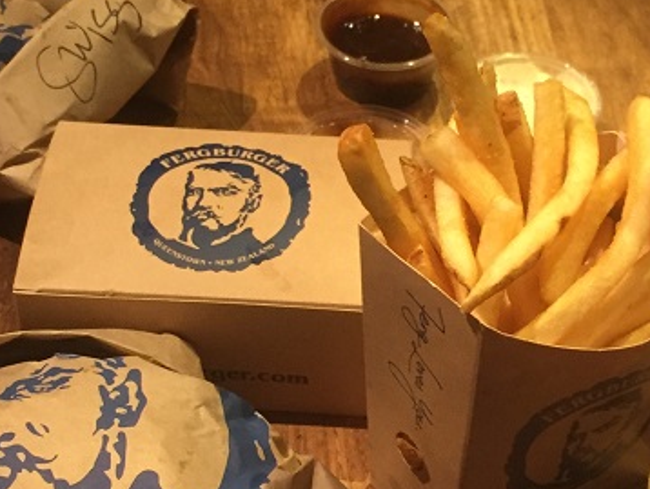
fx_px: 1522
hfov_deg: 24.1
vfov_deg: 18.2
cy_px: 229
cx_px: 310
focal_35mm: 81
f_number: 2.2
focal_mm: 4.15
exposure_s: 1/33
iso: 200
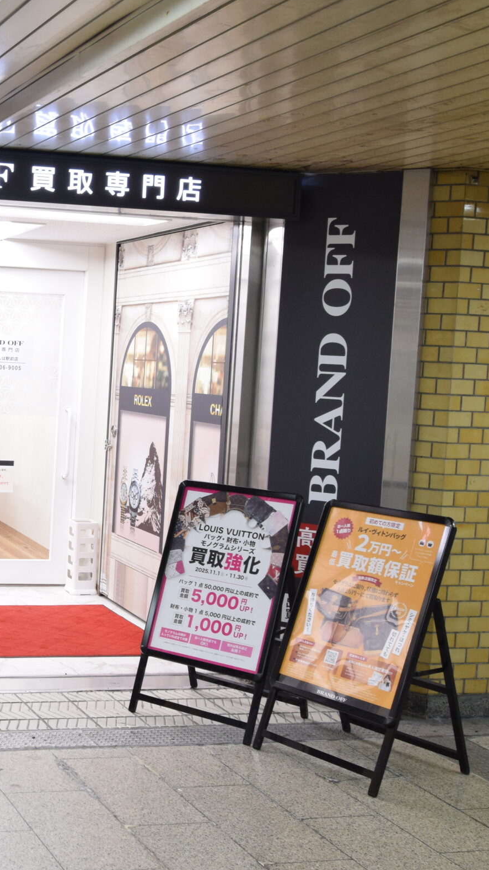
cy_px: 418
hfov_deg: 21.7
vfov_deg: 40.6
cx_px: -109
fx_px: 1176
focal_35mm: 51
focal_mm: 20
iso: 800
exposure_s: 1/25
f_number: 8
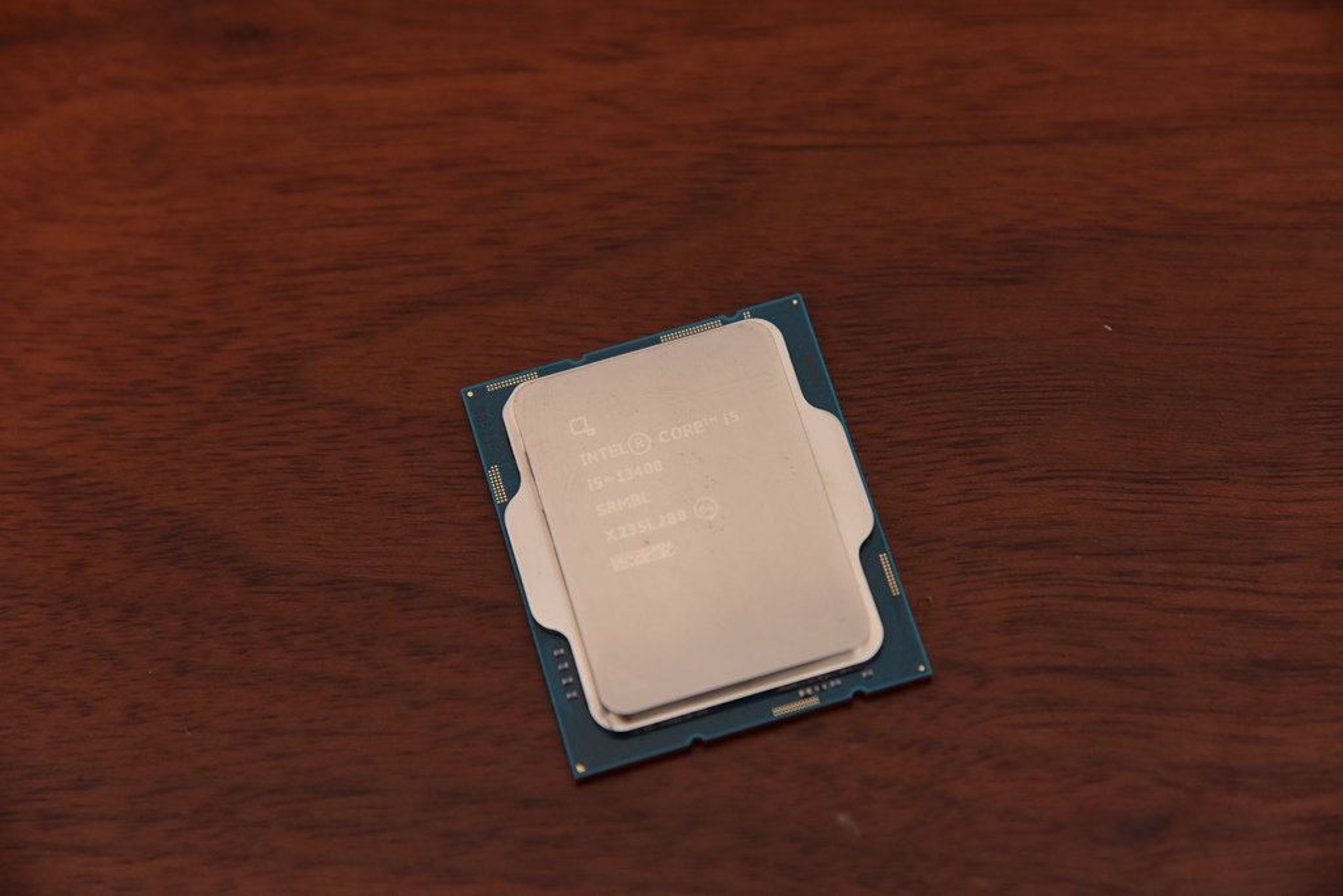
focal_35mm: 120
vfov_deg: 11.4
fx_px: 4477
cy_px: 448
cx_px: 672
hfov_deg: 17.1
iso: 1600
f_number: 5.6
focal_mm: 120
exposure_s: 1/60
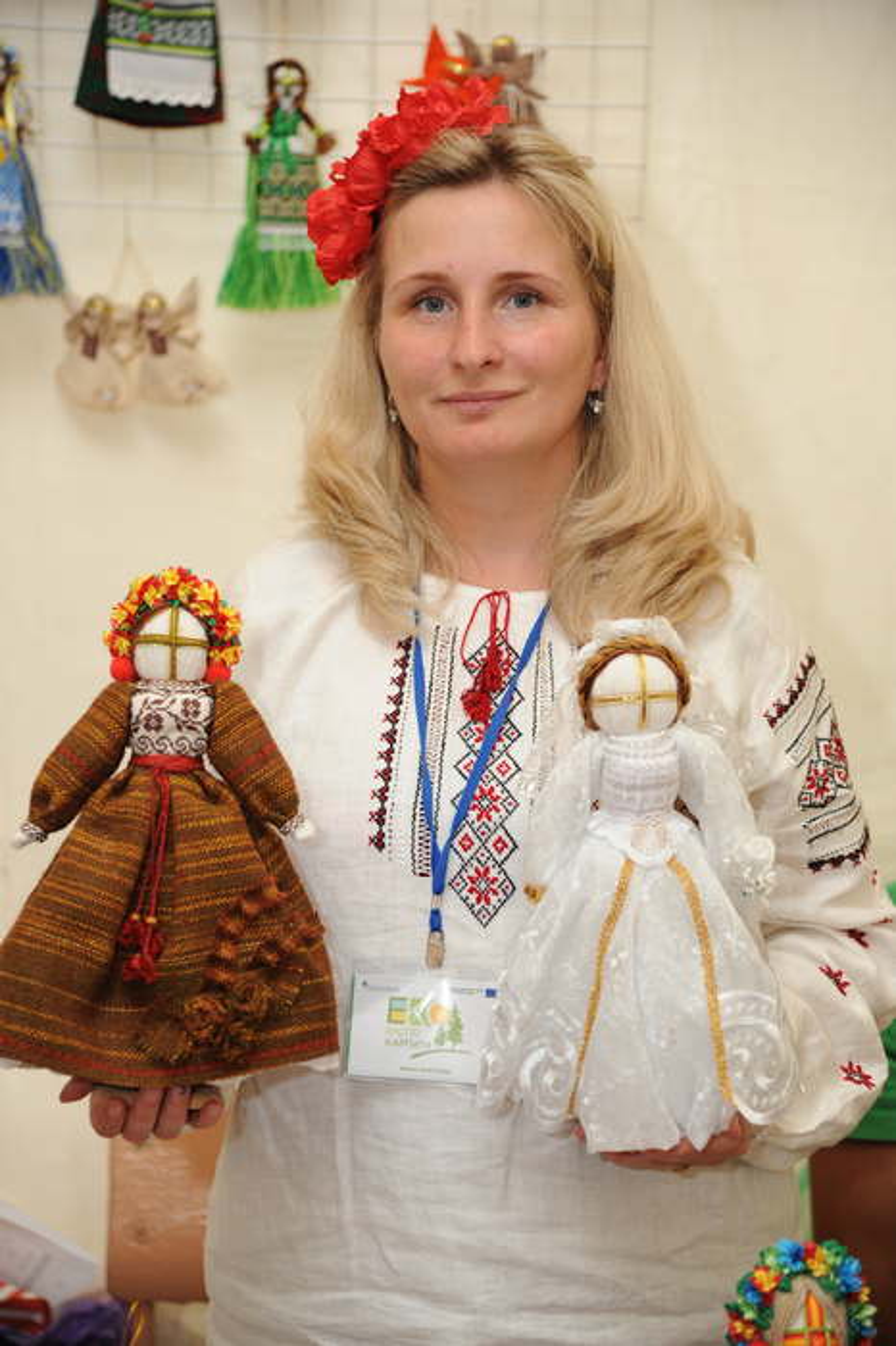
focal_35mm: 82
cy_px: 673
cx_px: 448
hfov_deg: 16.6
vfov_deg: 24.8
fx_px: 3064
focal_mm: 82
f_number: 4
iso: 800
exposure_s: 1/160
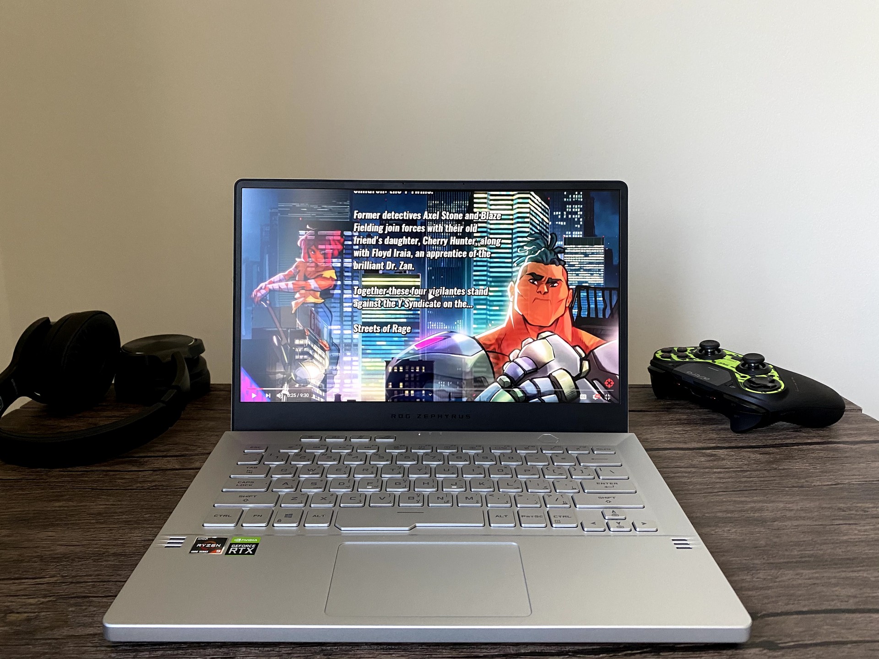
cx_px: 440
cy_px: 330
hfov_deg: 67.3
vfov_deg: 53.1
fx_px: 660
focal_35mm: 26
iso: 200
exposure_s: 1/60
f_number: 1.8
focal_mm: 4.25
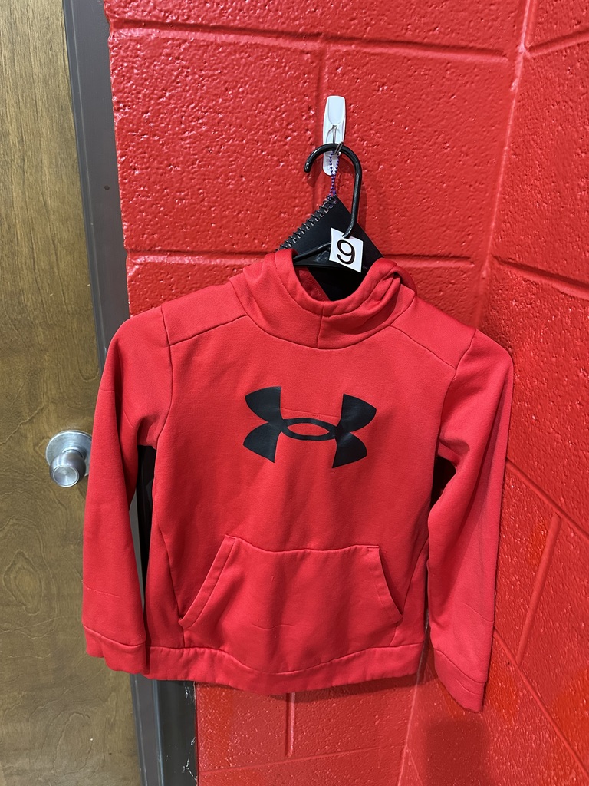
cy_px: 393
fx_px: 544
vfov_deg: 71.6
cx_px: 294
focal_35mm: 24
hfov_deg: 56.8
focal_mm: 6.86
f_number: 1.78
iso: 500
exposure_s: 1/60
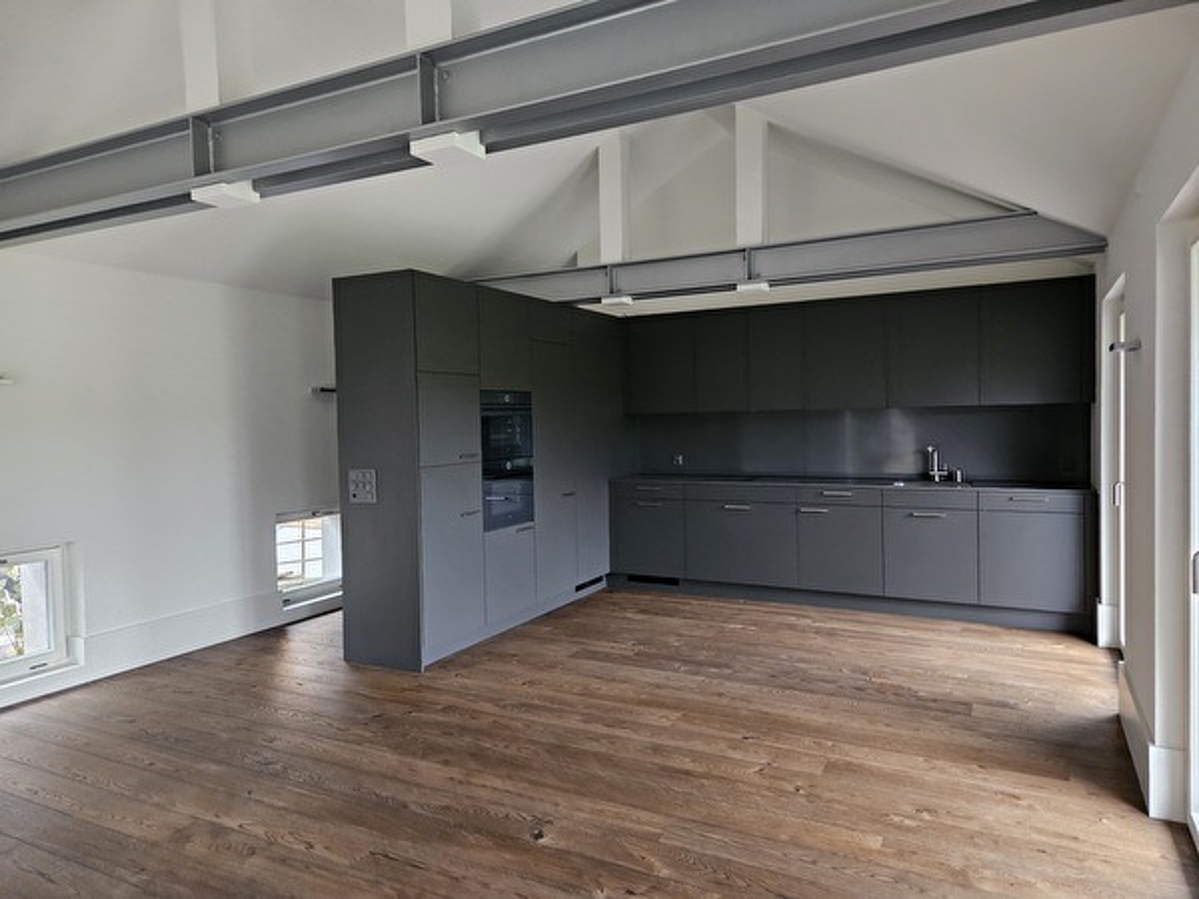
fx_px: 797
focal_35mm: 23
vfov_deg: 58.9
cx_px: 600
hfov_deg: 73.9
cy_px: 450
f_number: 1.8
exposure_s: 1/50
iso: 1250
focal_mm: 5.4
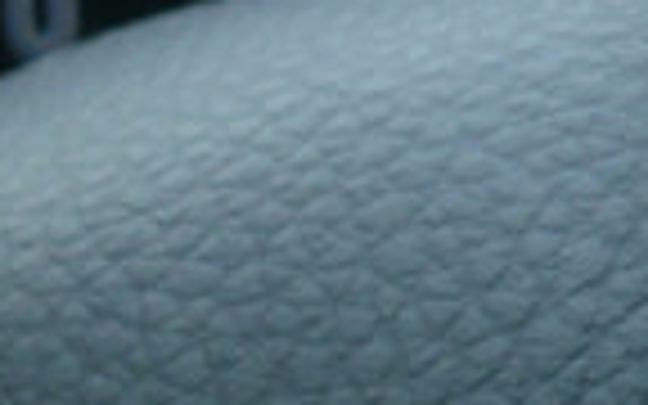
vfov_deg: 7.1
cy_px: 986
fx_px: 3073
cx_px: -670
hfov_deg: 10.9
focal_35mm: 174
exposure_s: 1/100
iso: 100
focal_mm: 6.1
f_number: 2.8
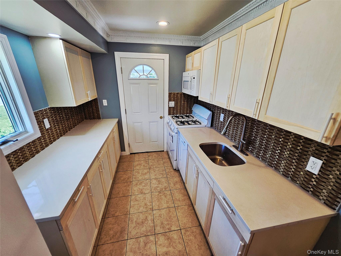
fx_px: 128
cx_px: 170
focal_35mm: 13
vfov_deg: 89.9
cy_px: 128
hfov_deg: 106.2
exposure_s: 1/60.2
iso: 50
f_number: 2.2
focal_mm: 1.7
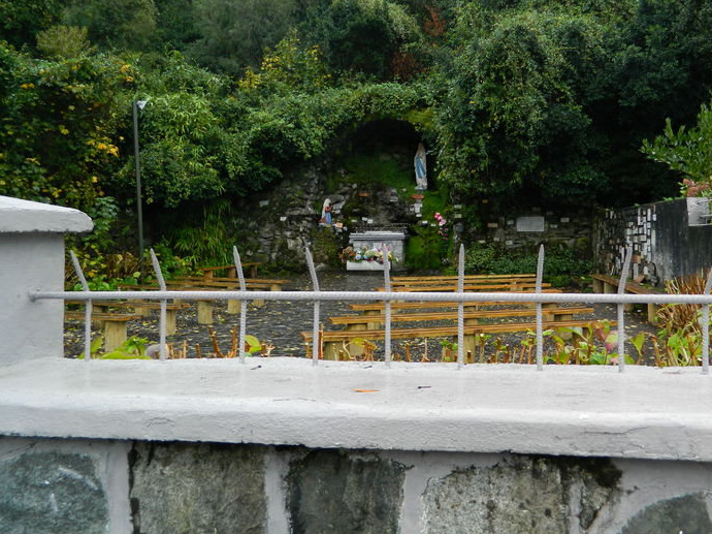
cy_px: 233
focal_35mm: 29
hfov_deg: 61.5
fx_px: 596
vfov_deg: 48.1
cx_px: 398
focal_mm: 4.5
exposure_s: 1/30
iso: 80
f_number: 3.1
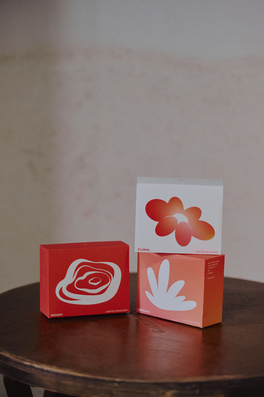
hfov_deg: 11.9
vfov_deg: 17.8
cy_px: 198
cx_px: 132
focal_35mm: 115
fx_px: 1265
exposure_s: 1/125
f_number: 2.8
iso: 1000
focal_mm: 115
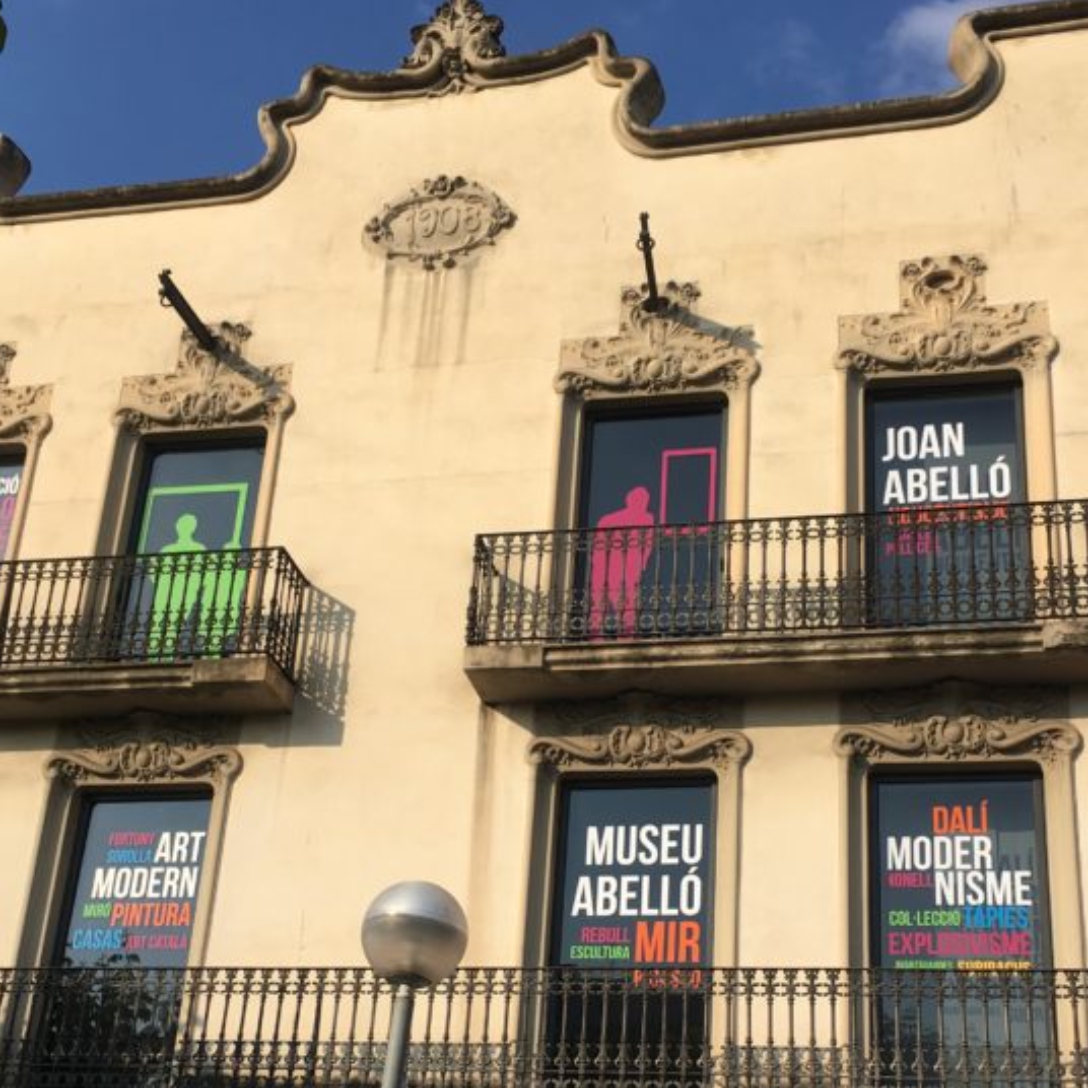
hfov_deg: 34.7
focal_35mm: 49
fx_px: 1742
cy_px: 731
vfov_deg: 34.3
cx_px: 520
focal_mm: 4.15
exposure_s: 1/1972
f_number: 2.2
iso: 25
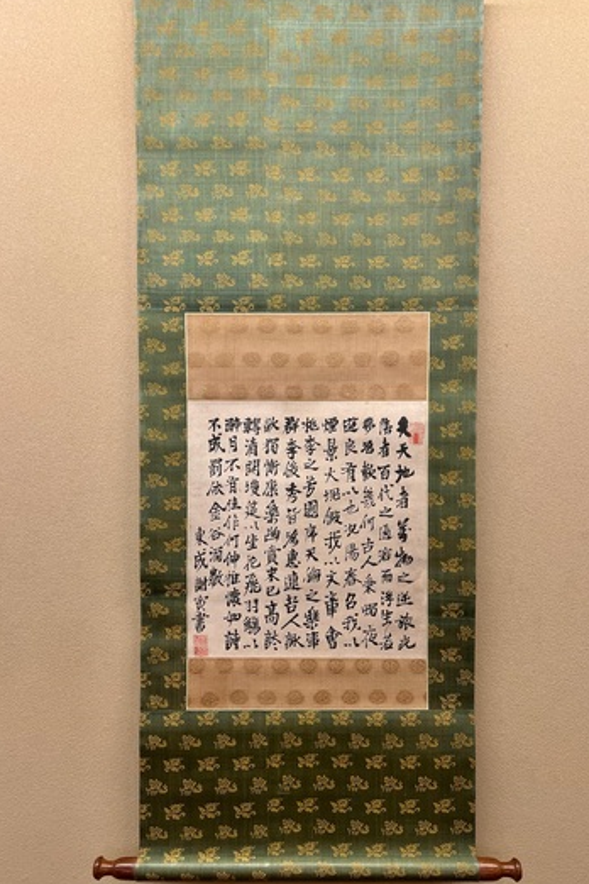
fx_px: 687
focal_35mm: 28
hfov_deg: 46.4
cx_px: 307
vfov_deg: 65.5
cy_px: 432
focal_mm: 5.7
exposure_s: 1/120
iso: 100
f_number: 1.5
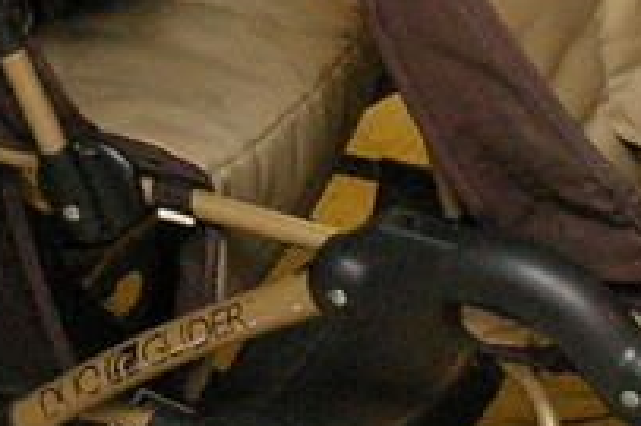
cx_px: 158
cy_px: 112
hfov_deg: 12.4
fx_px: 2953
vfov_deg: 8.2
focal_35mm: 166
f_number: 16
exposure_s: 1/8
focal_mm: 18
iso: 1600
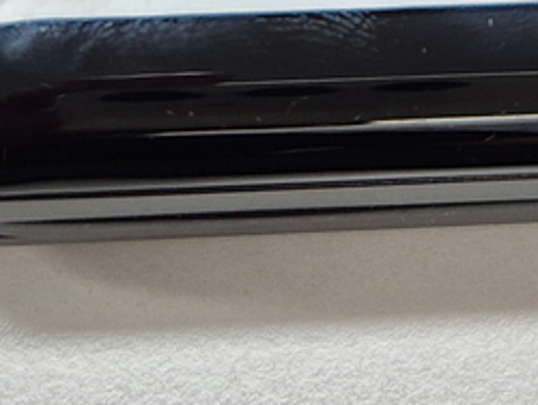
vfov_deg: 14.6
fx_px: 1431
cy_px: -256
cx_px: 379
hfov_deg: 21.2
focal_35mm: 92
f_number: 1.8
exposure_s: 1/120
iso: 250
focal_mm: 5.4
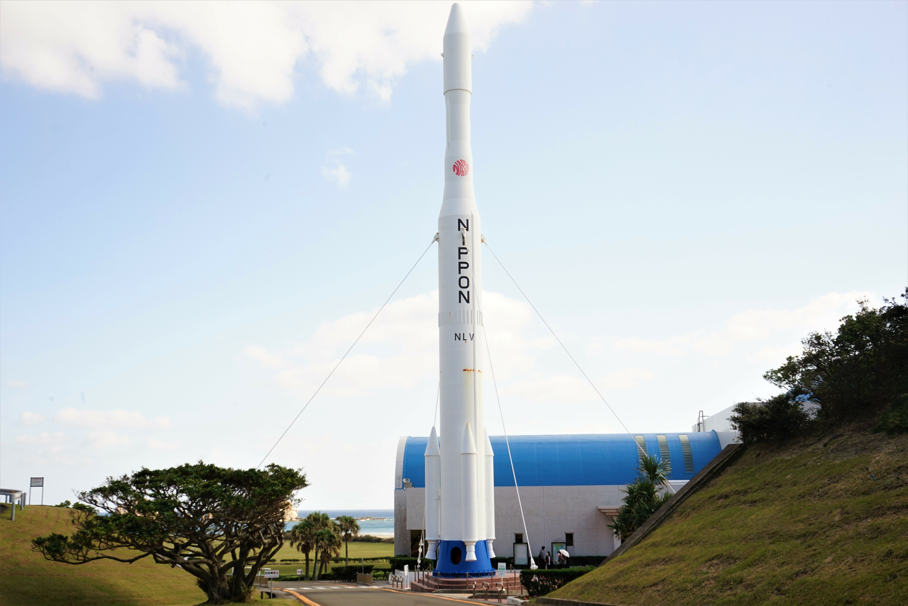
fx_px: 1034
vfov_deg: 32.6
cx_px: 454
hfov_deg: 47.4
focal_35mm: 41
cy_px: 303
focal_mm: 41
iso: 320
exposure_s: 1/125
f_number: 16
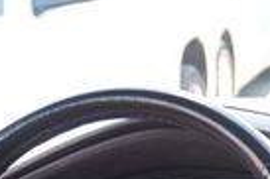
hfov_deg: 12.5
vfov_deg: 8.0
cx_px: 304
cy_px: 388
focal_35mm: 161
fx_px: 1209
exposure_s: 1/60
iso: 320
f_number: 4
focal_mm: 23
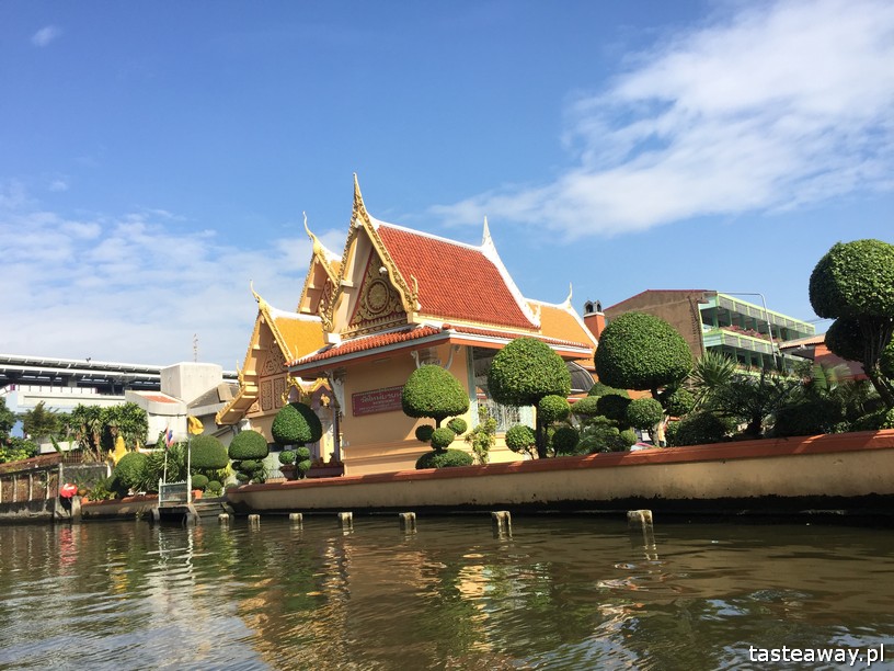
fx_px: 749
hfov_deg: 61.7
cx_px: 447
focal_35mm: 29
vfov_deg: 48.2
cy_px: 336
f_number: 2.2
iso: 32
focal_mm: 4.15
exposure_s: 1/1647
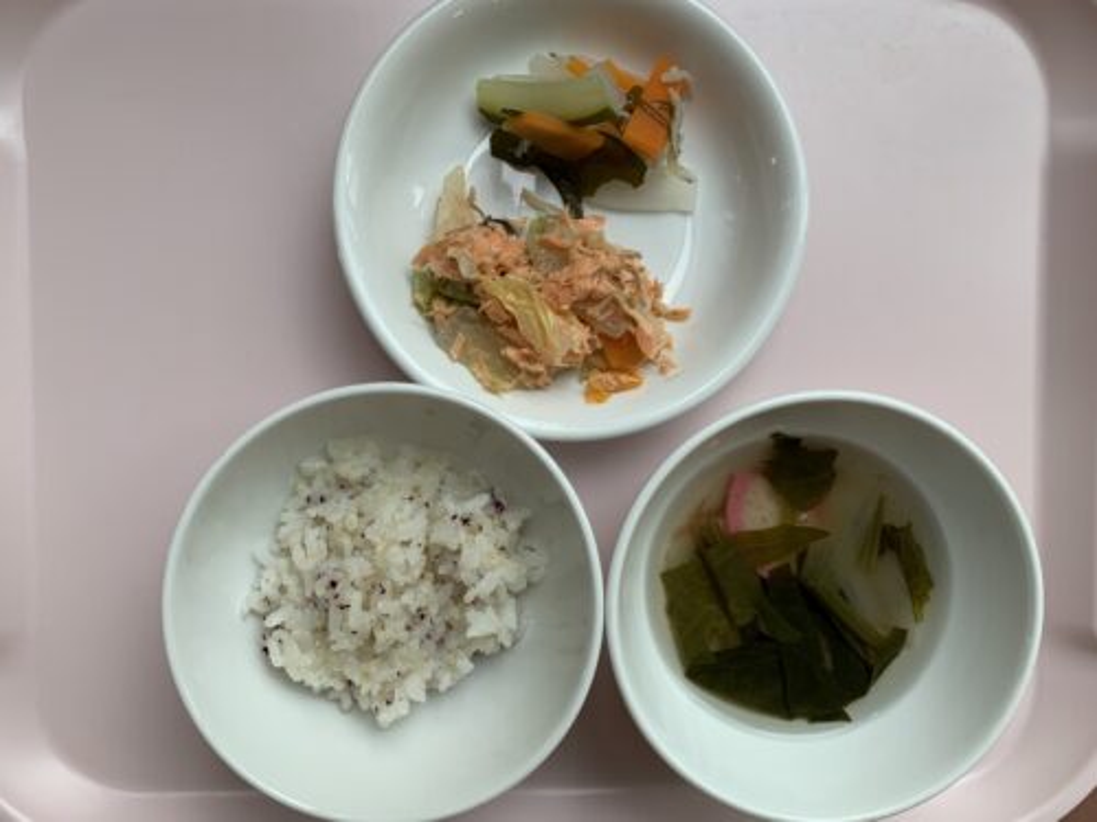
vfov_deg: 53.1
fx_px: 824
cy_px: 411
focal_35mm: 26
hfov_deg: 67.3
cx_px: 548
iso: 80
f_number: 1.8
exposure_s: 1/121
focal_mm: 4.25
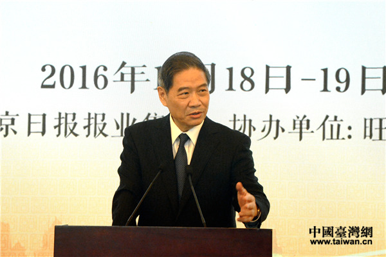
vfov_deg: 8.7
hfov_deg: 13.0
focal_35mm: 158
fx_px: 1689
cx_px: 193
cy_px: 128
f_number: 6.3
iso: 1250
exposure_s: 1/160
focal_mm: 105
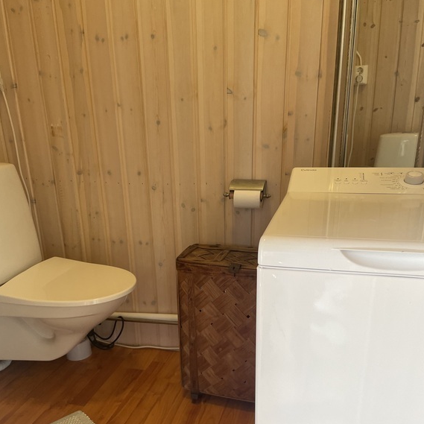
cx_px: 212
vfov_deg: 51.9
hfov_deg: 52.5
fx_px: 430
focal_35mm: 31
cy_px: 270
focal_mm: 4.2
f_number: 1.6
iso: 125
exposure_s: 1/100
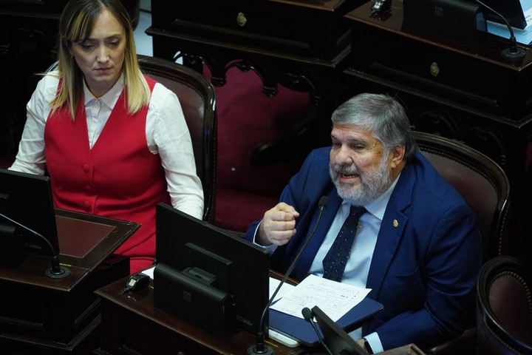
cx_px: 266
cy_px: 178
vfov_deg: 4.6
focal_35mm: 300
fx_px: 4433
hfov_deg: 6.9
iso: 5000
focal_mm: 300
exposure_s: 1/125
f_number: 5.6
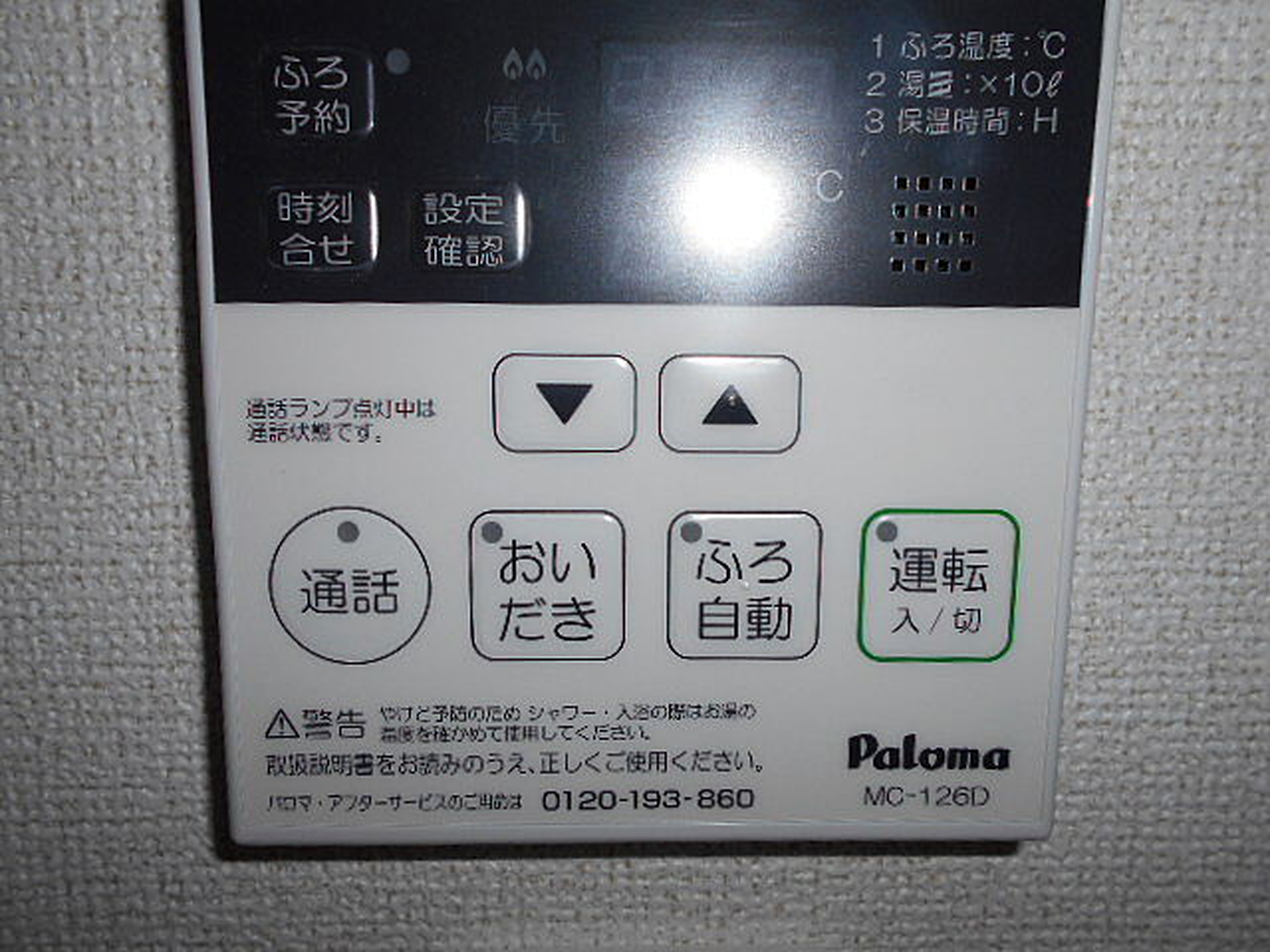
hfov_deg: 67.3
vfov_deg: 53.1
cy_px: 476
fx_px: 954
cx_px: 635
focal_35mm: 26
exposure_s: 1/25
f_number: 8
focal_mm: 4.6
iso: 80
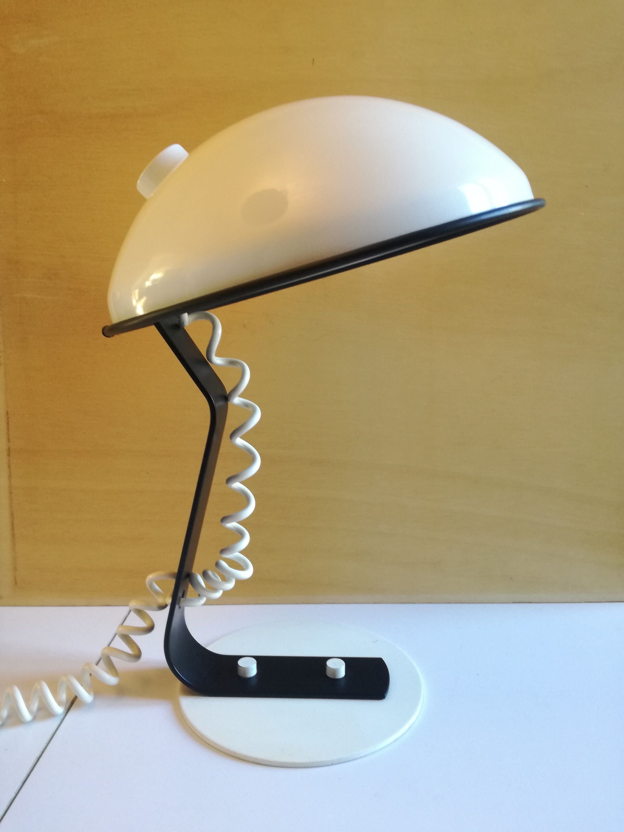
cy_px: 416
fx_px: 649
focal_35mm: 27
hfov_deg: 51.4
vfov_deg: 65.3
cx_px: 312
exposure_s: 1/33.3
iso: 200
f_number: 2
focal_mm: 3.79
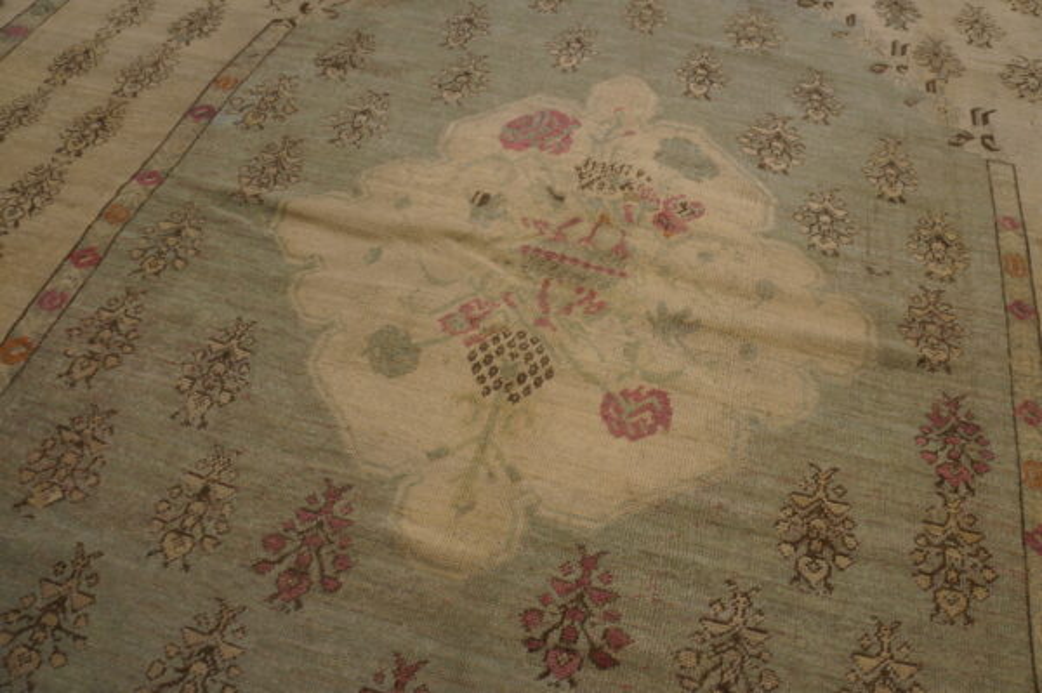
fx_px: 781
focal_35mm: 27
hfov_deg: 67.4
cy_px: 346
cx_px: 521
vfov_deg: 47.9
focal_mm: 18
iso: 320
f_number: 4
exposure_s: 1/60
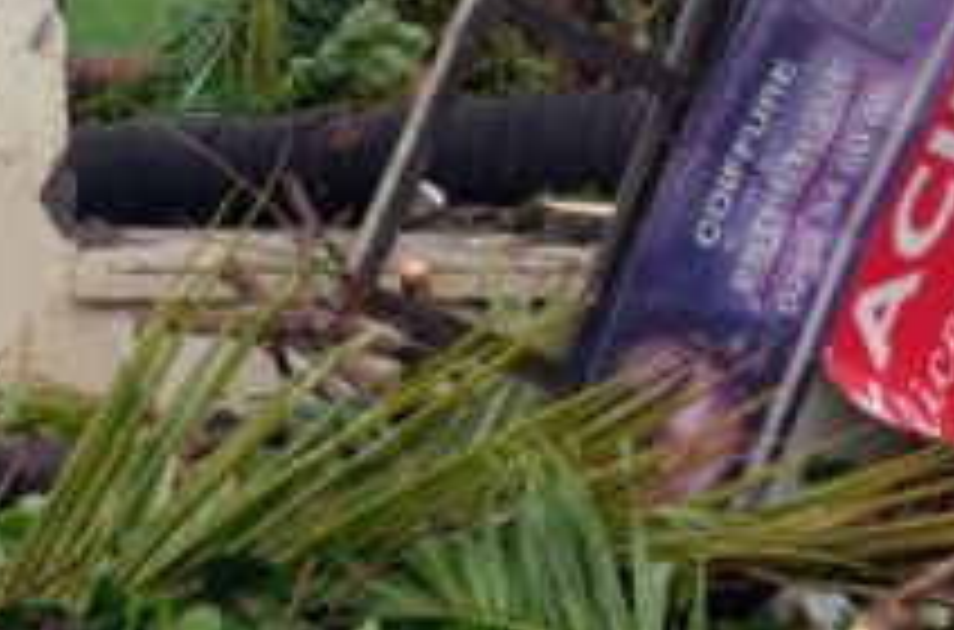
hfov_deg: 15.1
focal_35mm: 136
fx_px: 3593
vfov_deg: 9.9
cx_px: 256
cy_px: -153
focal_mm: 24
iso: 1000
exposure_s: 1/250
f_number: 9
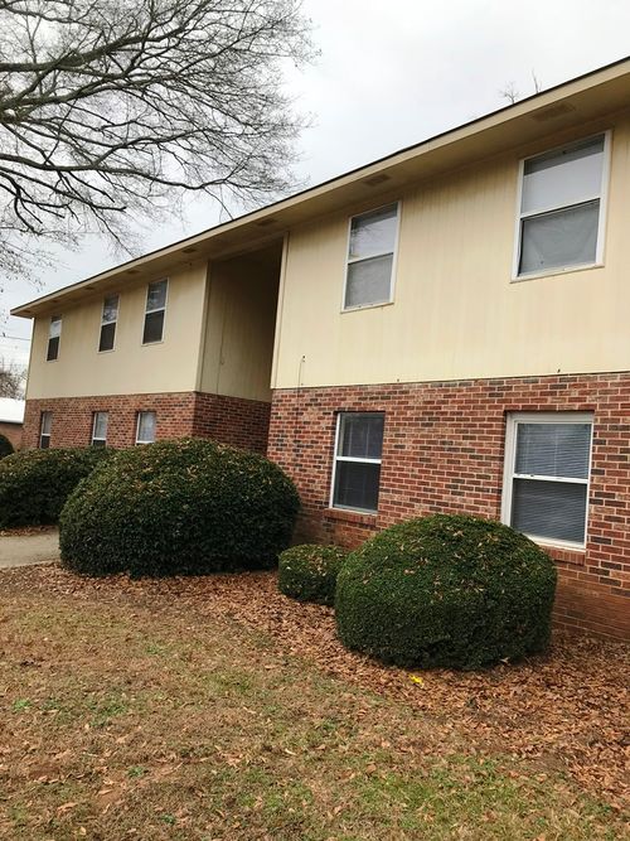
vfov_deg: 63.5
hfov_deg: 49.7
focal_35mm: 28
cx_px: 315
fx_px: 680
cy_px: 420
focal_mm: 3.99
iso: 20
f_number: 1.8
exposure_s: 1/411
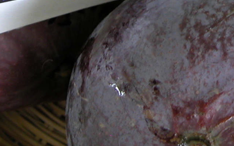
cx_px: 229
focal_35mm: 300
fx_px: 1914
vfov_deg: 4.3
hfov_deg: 7.0
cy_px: -126
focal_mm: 17.8
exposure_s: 1/17.8
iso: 100
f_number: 3.3
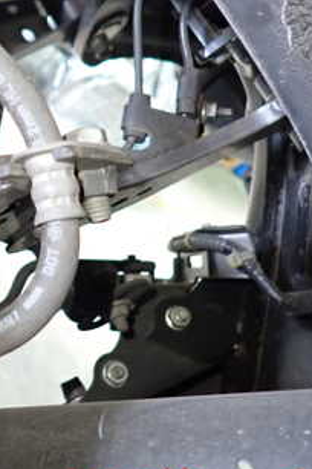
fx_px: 663
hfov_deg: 24.4
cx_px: -44
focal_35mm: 51
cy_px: 159
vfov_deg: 38.5
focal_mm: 4.5
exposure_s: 1/30
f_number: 2
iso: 500
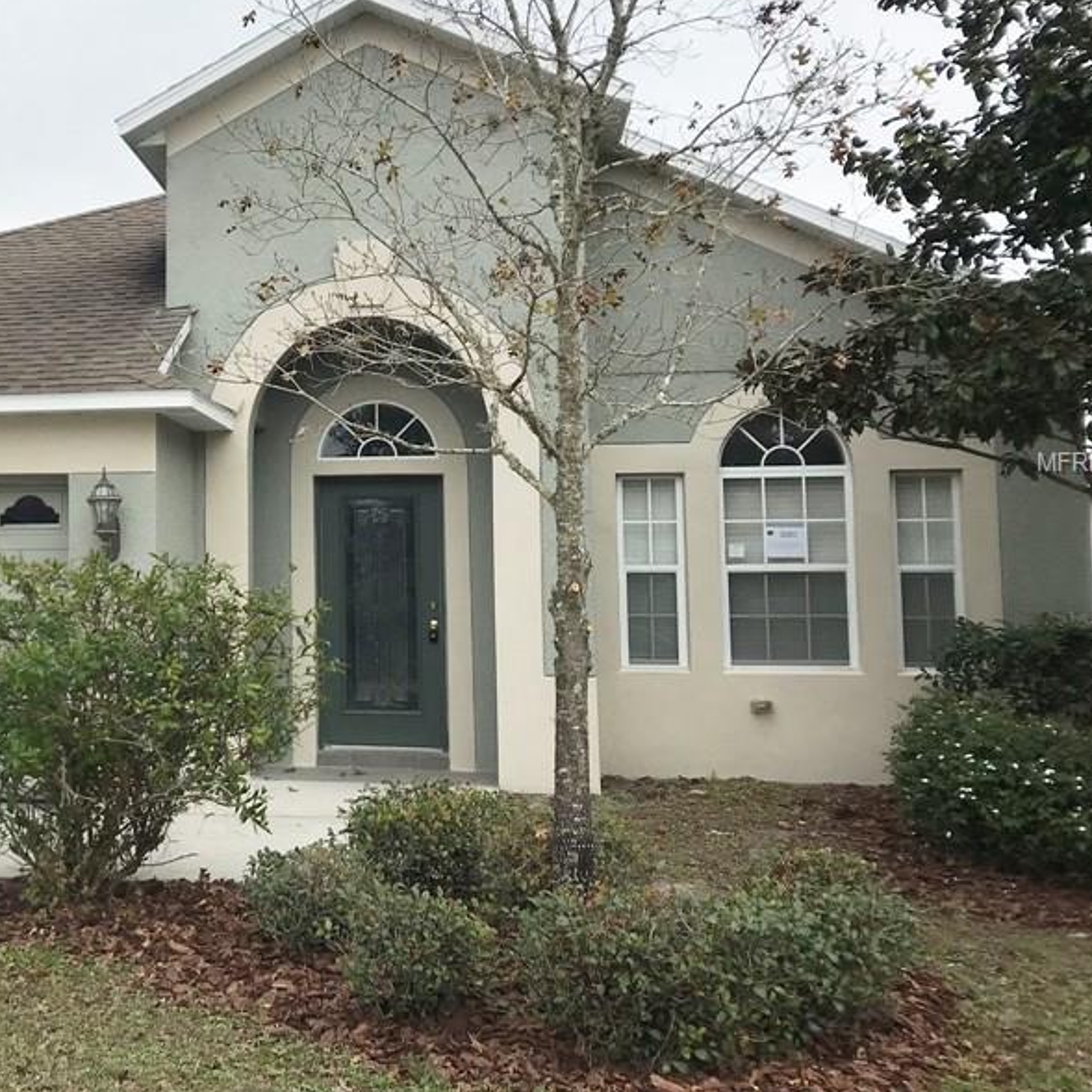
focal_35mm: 43
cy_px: 463
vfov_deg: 39.1
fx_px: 1535
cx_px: 200
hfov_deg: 37.6
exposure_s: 1/2179
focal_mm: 3.99
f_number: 1.8
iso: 20
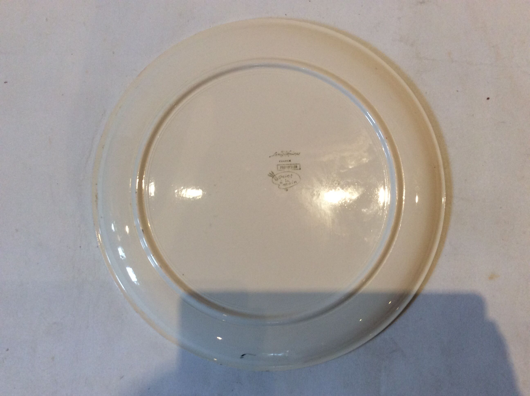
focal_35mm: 32
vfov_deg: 44.1
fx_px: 489
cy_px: 198
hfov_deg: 56.9
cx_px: 265
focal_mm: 3.3
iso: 80
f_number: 2.4
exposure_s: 1/25
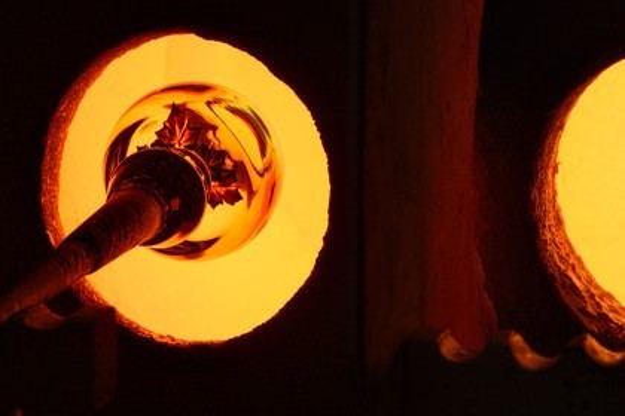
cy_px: 208
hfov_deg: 10.3
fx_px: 3472
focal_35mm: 200
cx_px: 312
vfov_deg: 6.9
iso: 800
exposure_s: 1/640
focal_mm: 200
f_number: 18
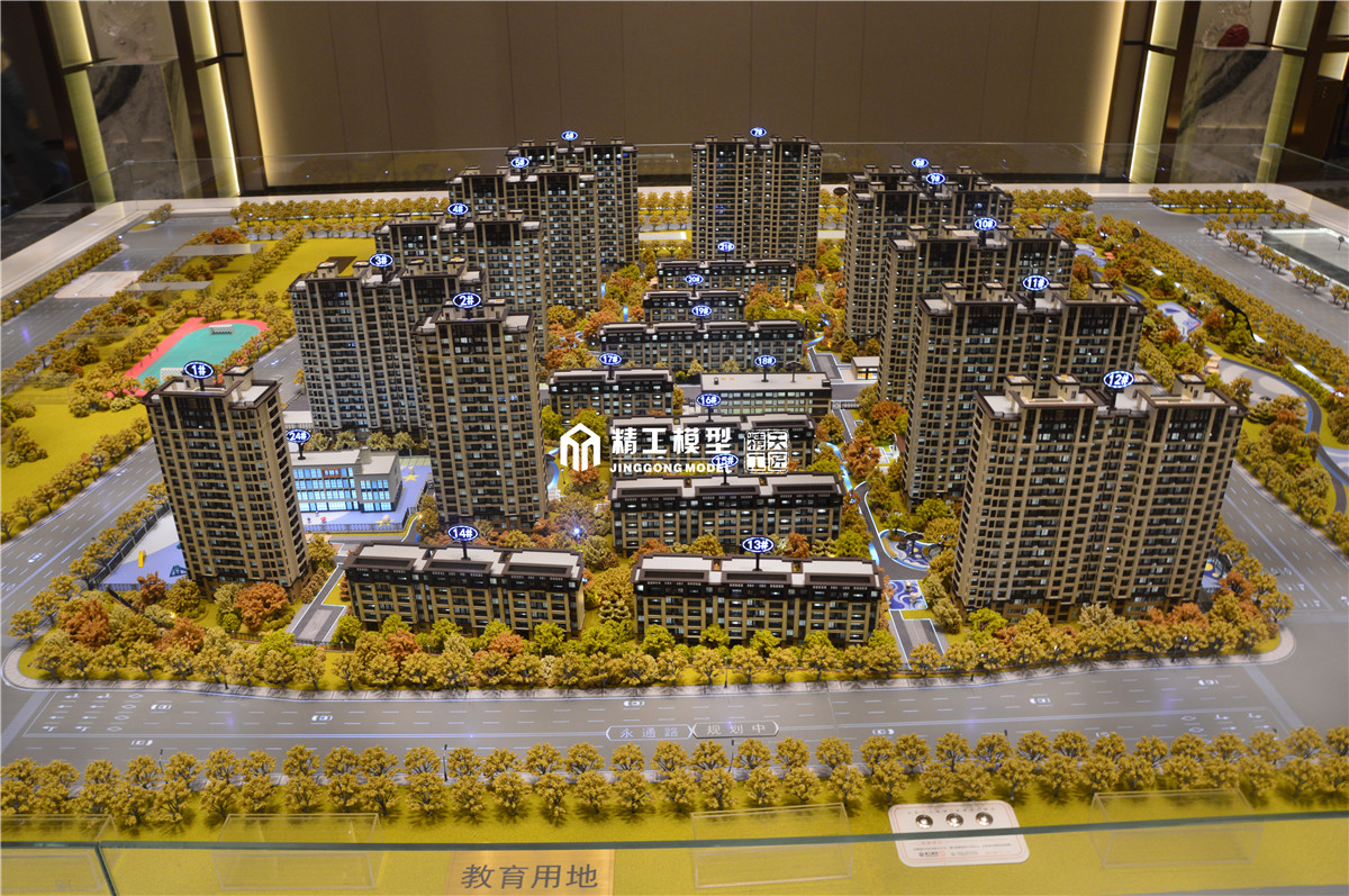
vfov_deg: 47.8
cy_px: 448
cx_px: 674
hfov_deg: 67.4
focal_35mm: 27
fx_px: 1011
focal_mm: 18
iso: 400
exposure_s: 1/25
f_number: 7.1
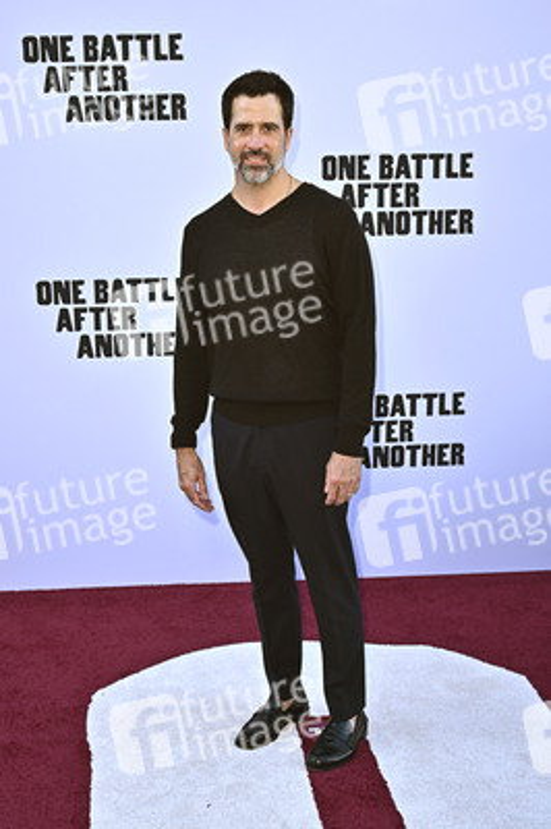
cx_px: 276
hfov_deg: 31.8
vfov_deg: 46.4
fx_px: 966
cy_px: 414
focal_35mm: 42
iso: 640
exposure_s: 1/320
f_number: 5
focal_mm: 42
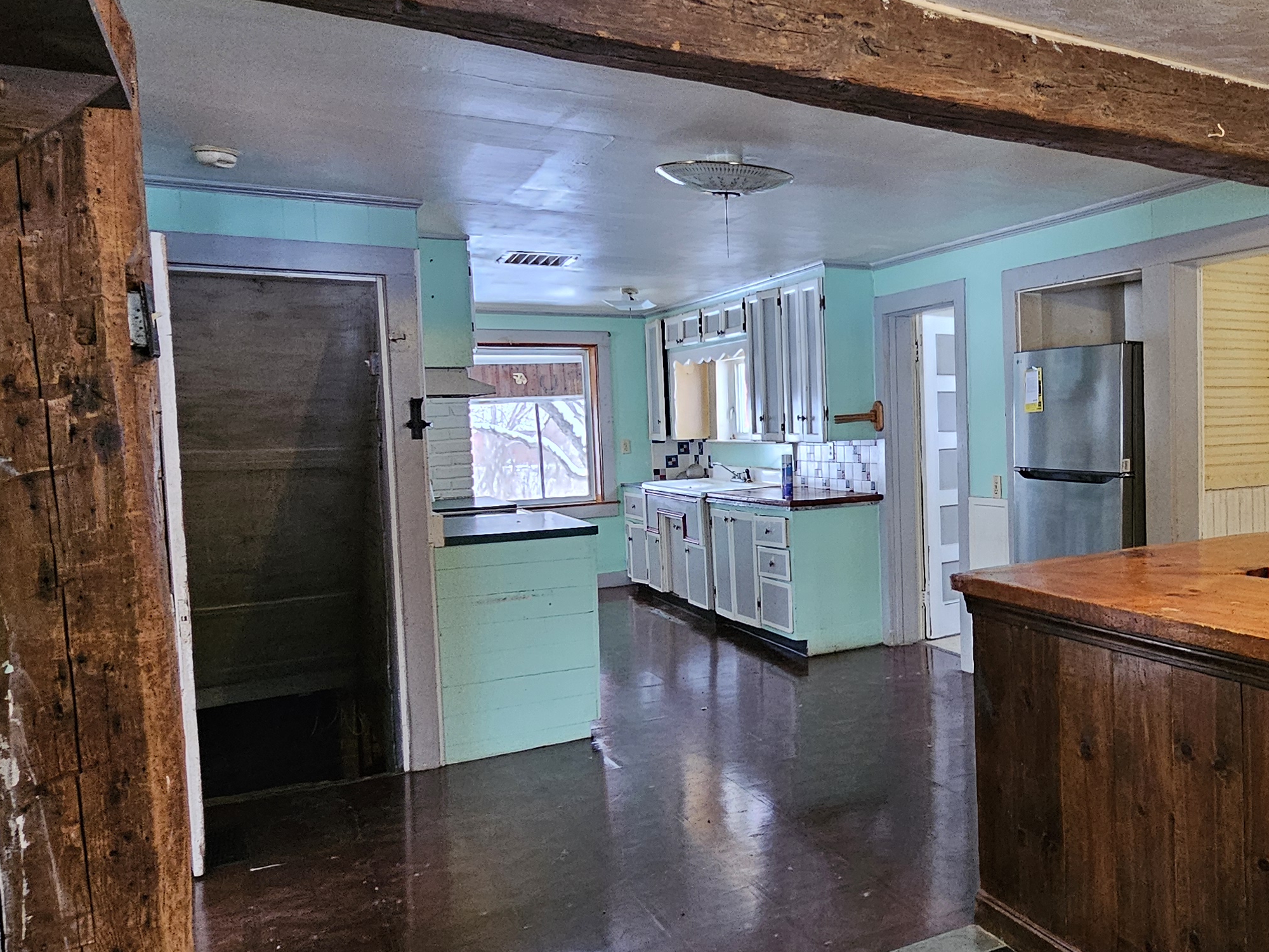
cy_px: 489
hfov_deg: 62.4
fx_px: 953
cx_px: 991
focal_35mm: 26
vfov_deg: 53.1
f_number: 2.2
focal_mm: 2.2
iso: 640
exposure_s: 1/30
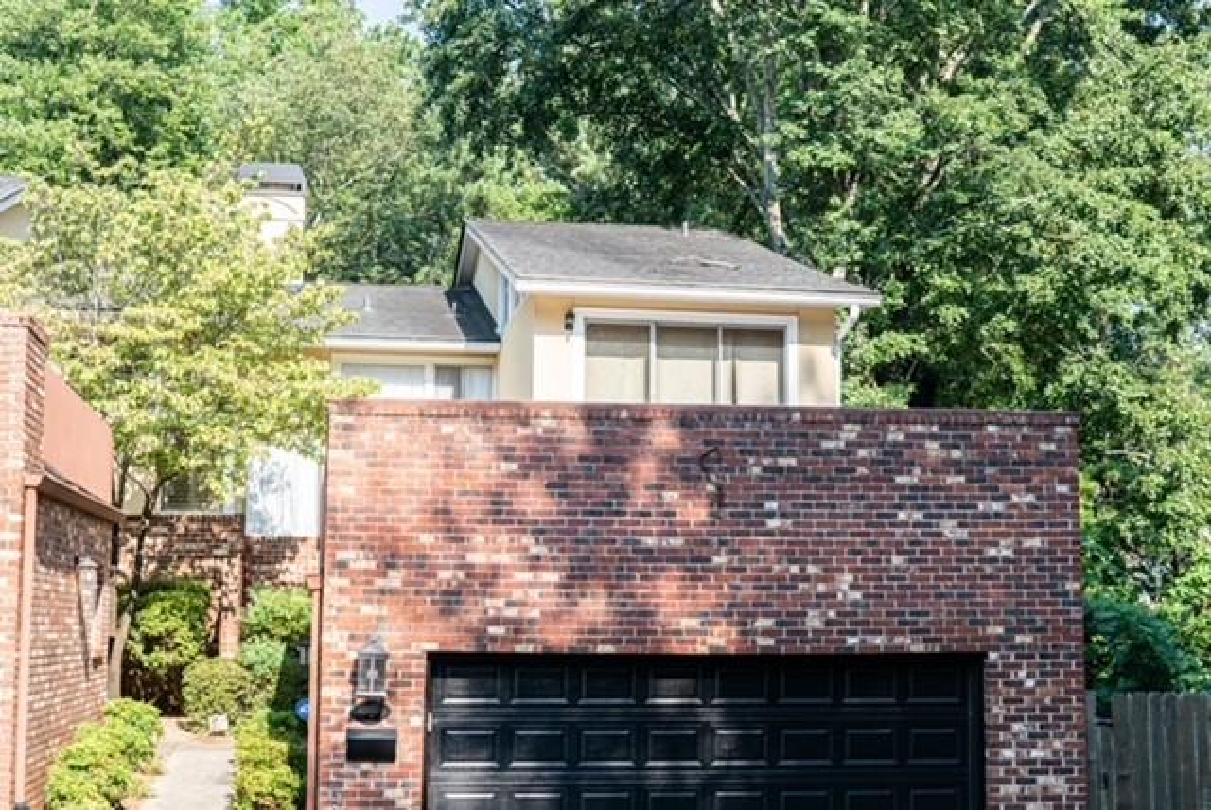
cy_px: 405
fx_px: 1751
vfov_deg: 26.0
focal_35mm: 52
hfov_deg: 38.2
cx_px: 606
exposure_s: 1/640
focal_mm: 35
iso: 400
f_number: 5.6
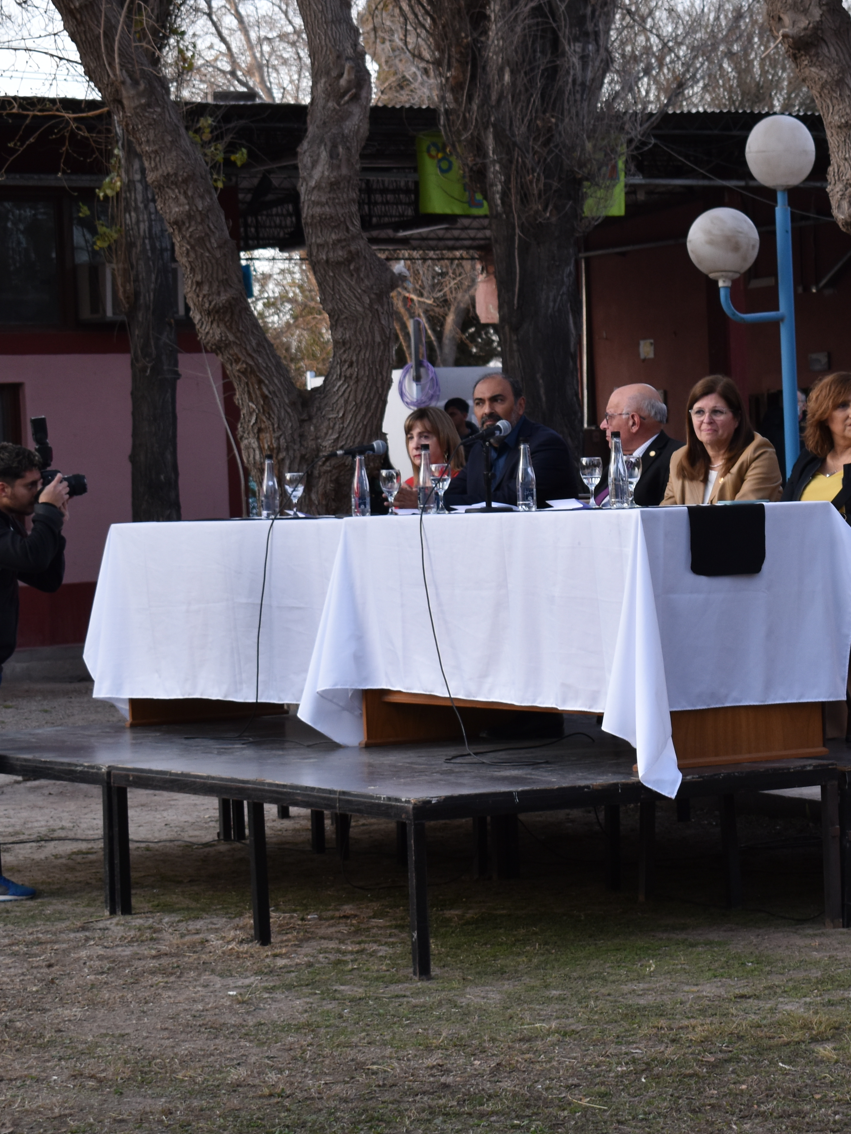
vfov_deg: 17.8
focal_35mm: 111
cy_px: 508
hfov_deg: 13.2
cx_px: 788
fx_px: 3633
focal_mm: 45
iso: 400
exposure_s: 1/160
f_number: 6.3
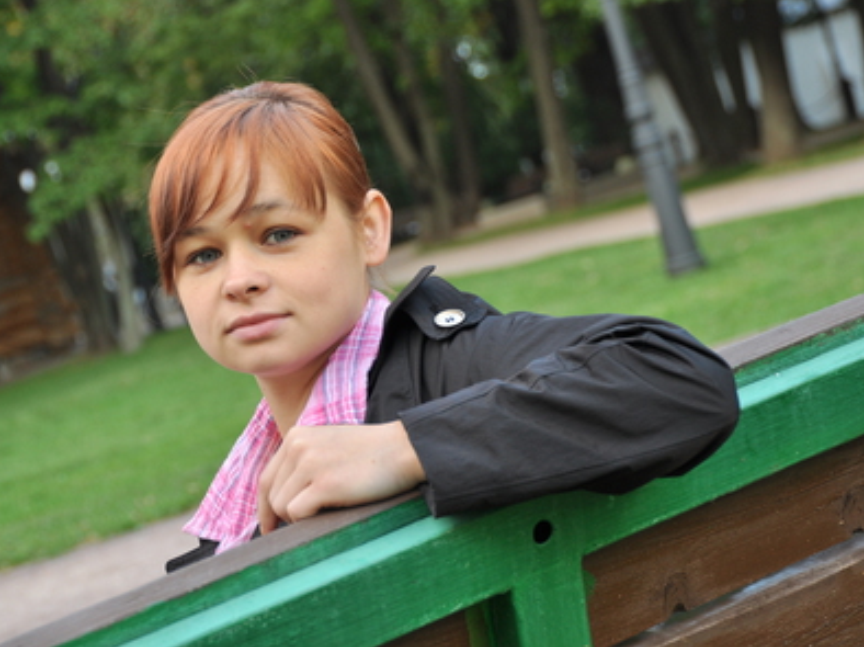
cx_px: 373
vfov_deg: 12.0
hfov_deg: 16.0
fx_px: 3082
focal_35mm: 124
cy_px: 321
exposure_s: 1/50
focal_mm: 75
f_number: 7.1
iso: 250
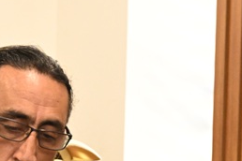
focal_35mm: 233
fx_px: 1566
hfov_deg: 8.7
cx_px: 314
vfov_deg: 5.8
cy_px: 314
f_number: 4
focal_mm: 47
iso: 3200
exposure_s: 1/100
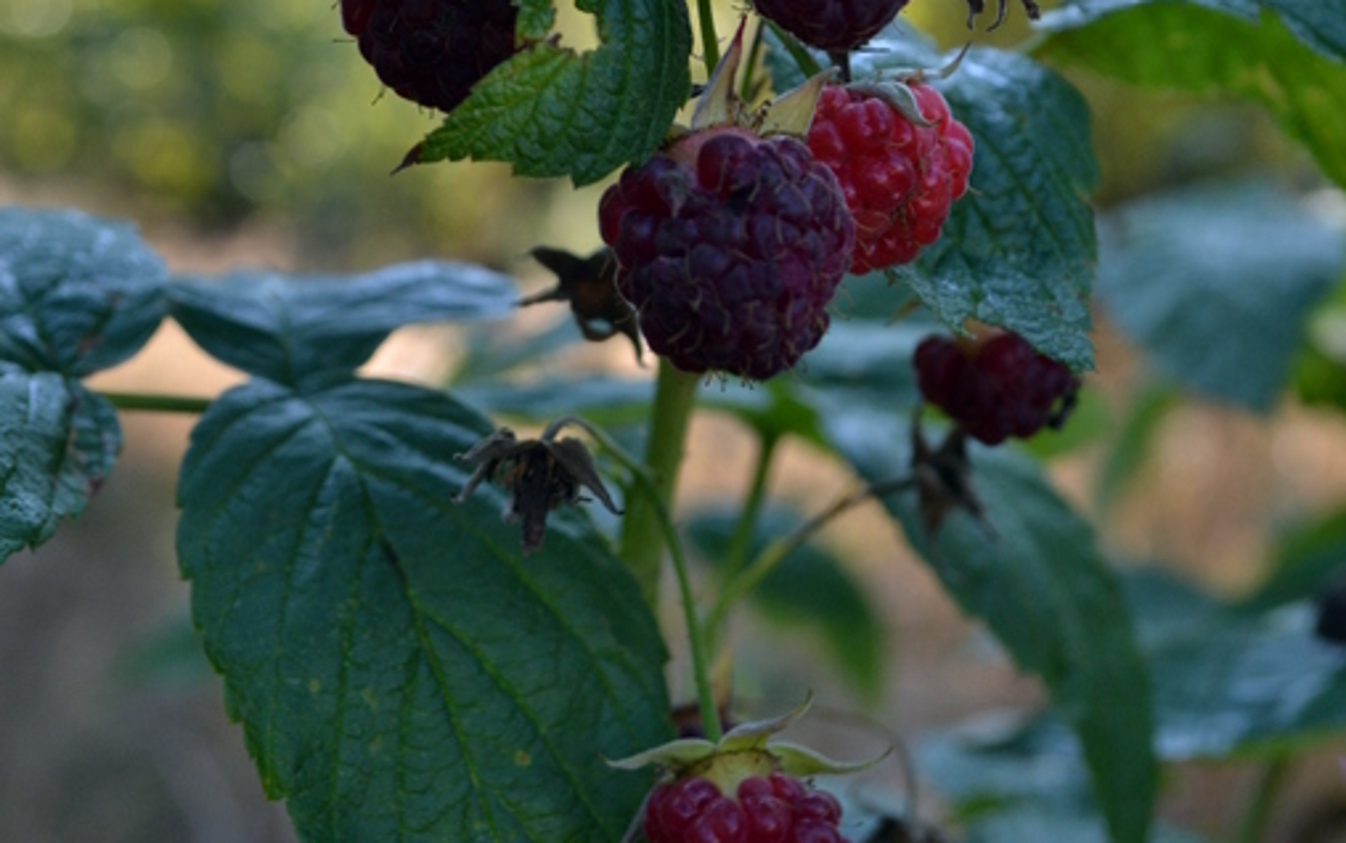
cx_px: 689
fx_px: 2826
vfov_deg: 16.6
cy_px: 21
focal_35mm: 77
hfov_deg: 26.8
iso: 280
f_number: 8
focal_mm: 32
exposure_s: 1/125
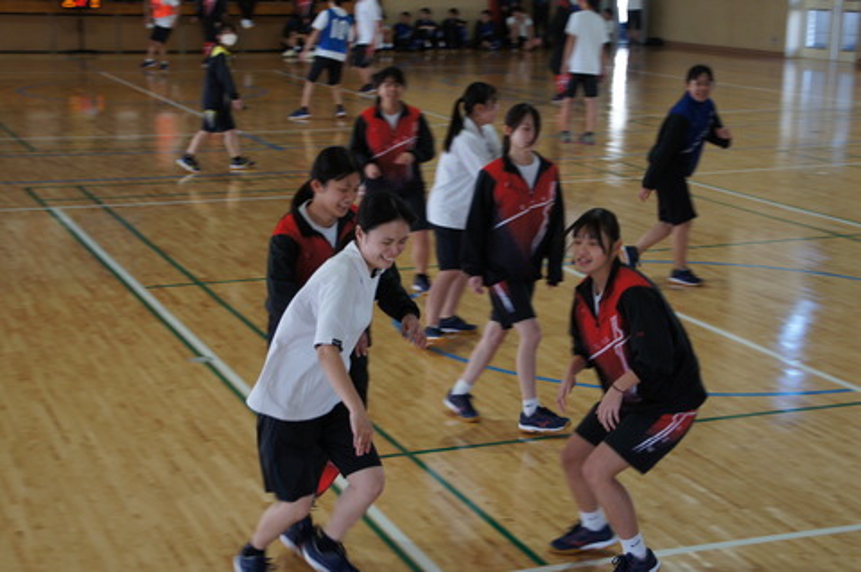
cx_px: 430
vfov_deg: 21.0
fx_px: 1541
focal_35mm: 64
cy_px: 286
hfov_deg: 31.2
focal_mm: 43
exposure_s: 1/125
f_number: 5
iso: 800
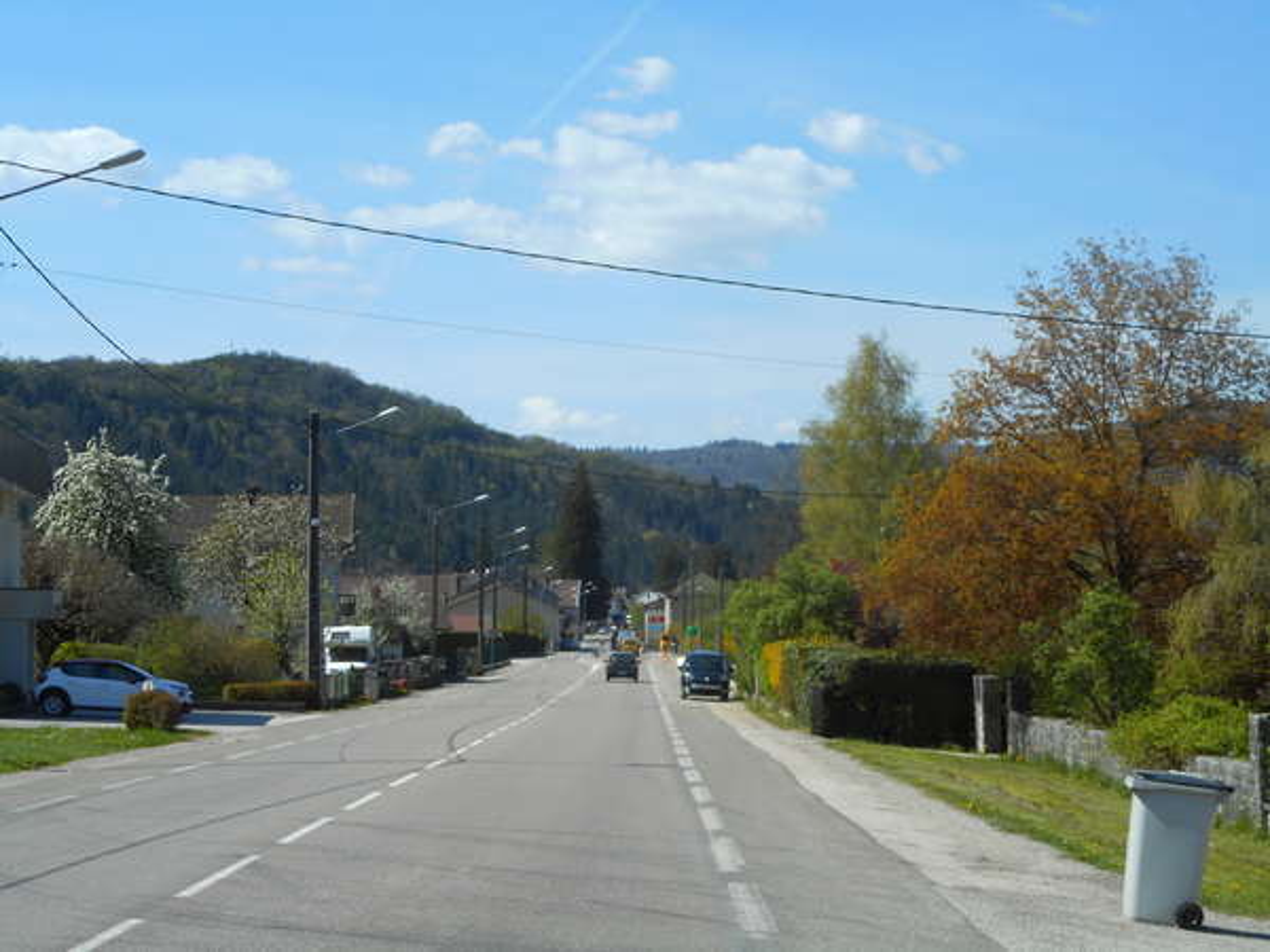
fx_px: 2458
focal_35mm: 67
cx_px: 635
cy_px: 476
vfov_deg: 21.9
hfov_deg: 29.0
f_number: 5.3
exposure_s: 1/400
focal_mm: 12
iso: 80
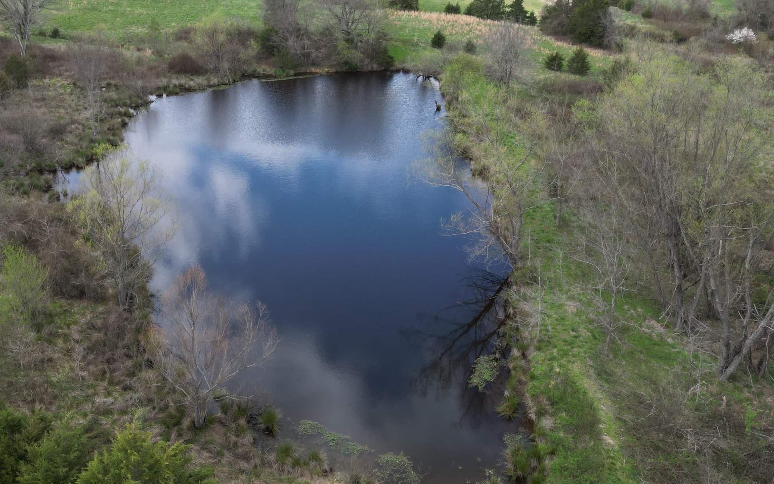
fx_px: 780
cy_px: 175
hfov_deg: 52.6
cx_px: 335
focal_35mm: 37
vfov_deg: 34.2
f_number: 1.7
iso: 200
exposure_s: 1/1600
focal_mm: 6.72
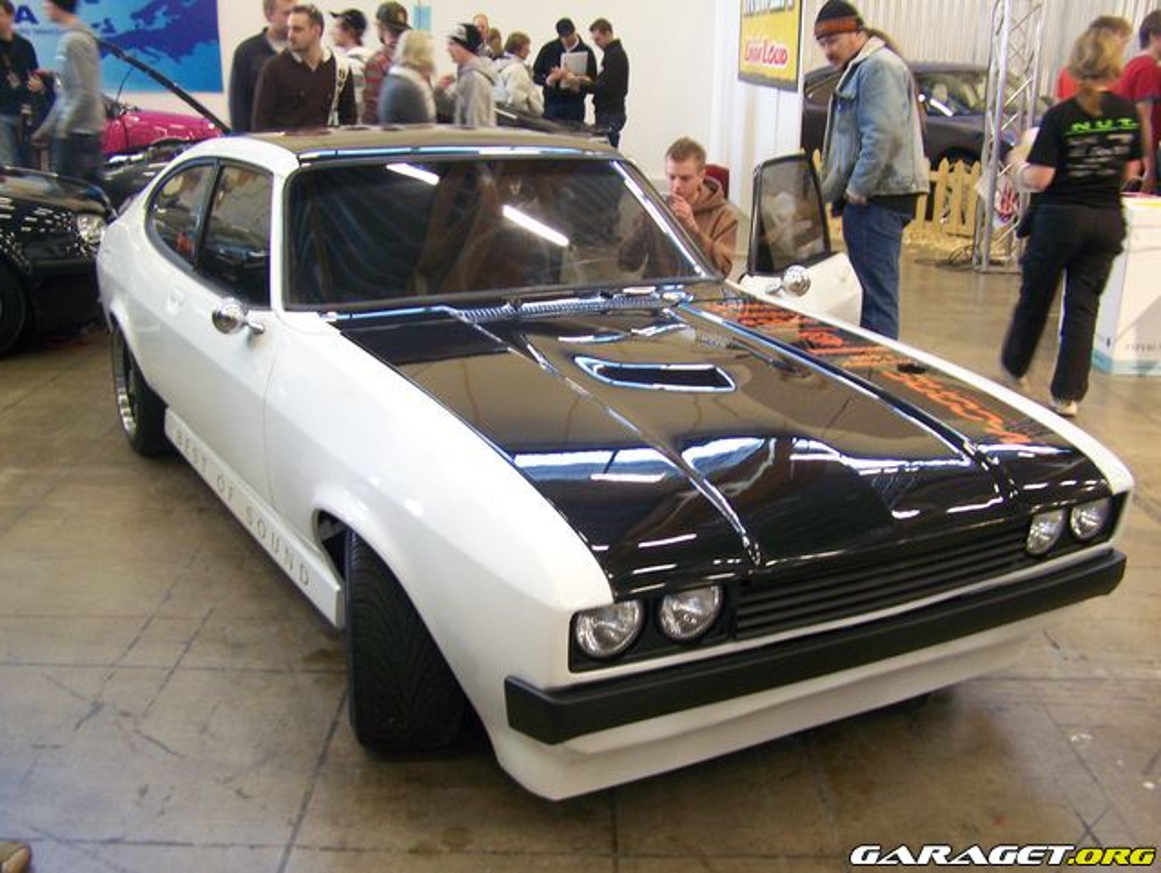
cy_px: 436
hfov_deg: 48.9
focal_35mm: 38
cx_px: 580
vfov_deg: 37.8
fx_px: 1275
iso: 160
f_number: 2.8
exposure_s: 1/13
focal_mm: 6.3
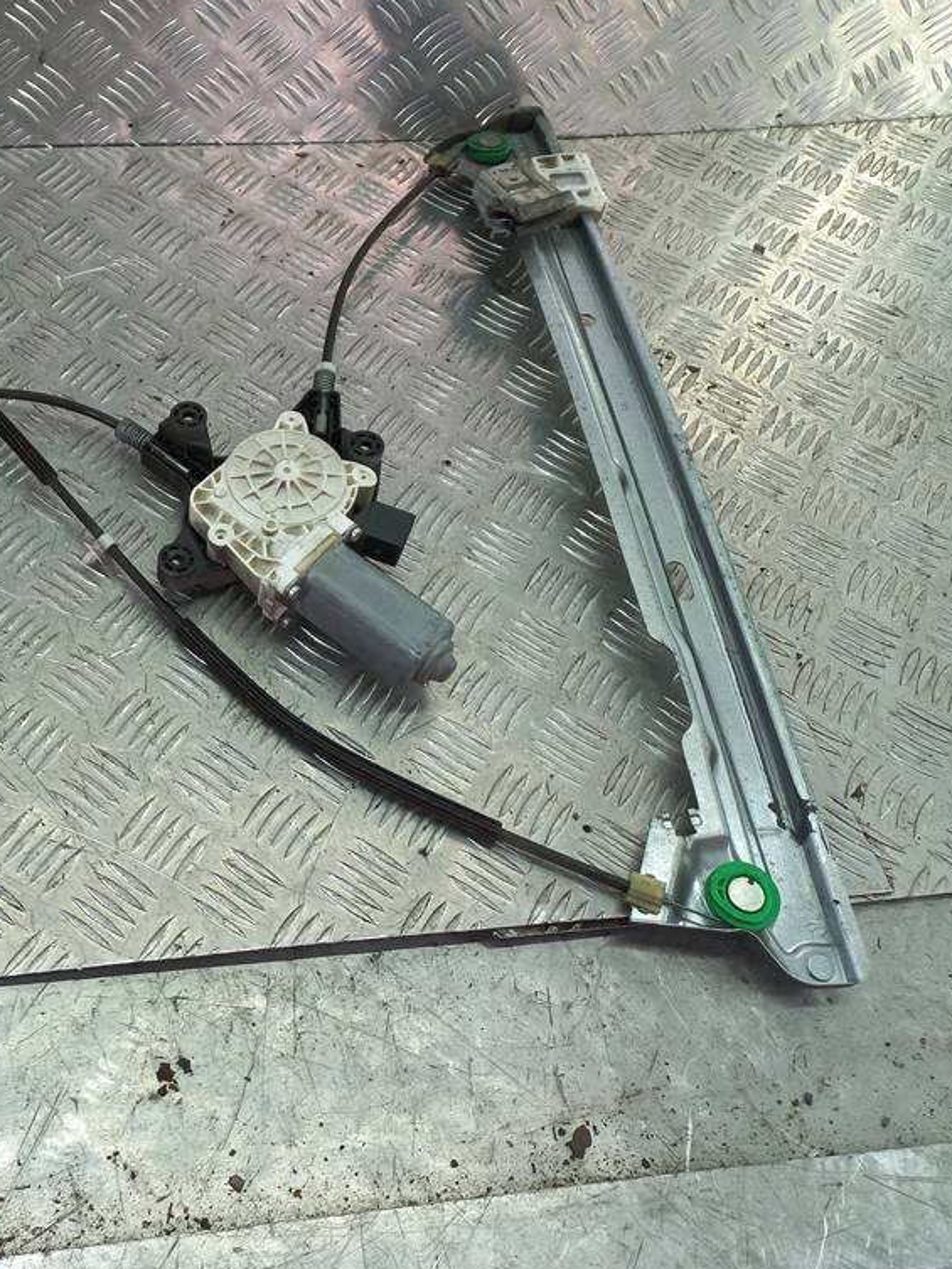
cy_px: 632
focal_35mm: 34
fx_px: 1246
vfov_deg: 54.0
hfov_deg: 39.5
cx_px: 140
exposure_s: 1/50
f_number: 1.8
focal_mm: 4.6
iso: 50
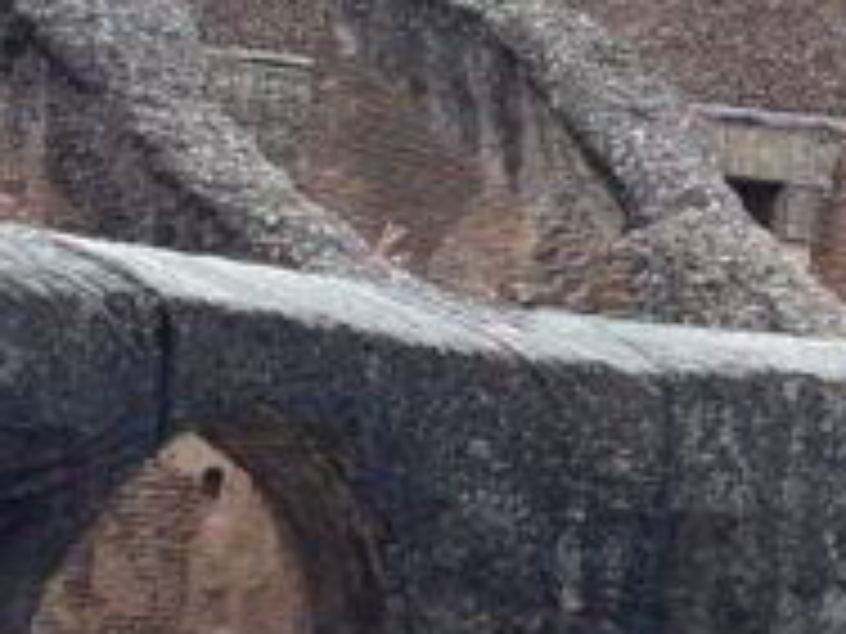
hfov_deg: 6.8
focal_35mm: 283
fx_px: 6916
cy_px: -36
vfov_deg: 5.2
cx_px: 1616
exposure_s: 1/761
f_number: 2
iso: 25
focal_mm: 6
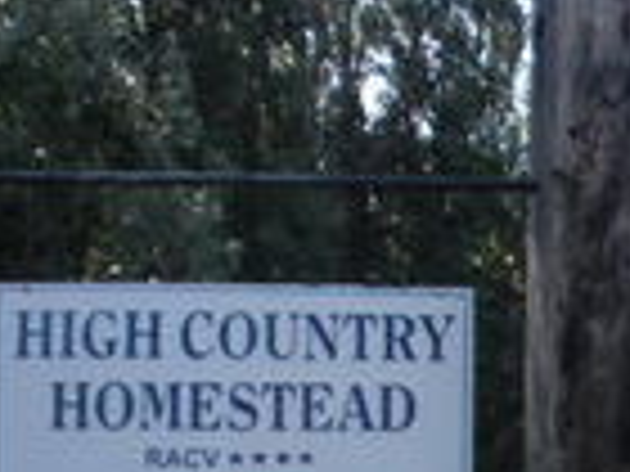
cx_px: 963
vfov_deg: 9.6
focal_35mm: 151
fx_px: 2748
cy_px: 661
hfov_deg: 12.4
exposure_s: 1/107
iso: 64
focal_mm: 7.7
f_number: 4
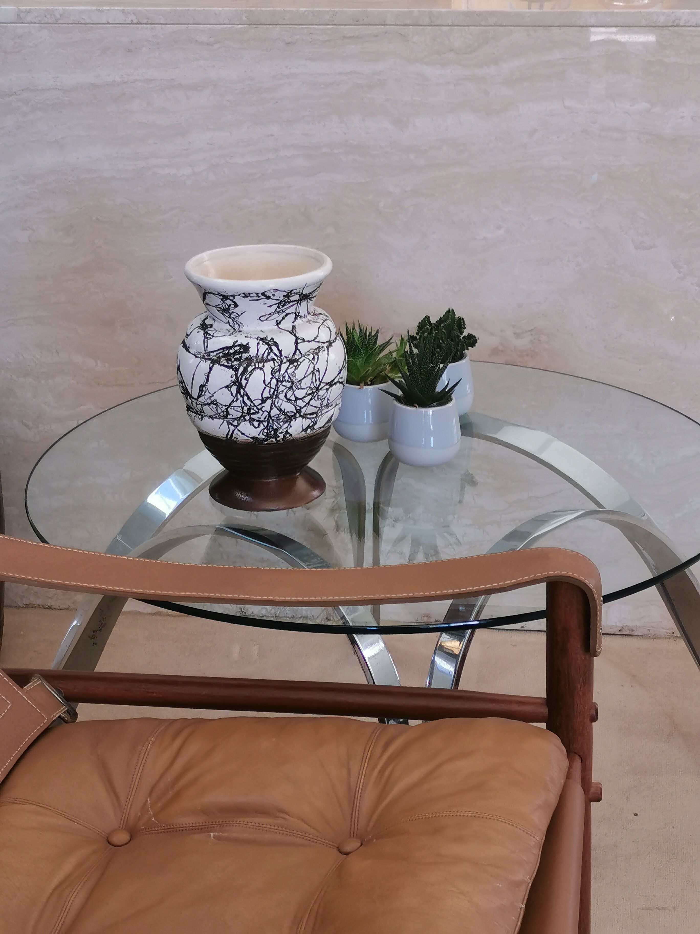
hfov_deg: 19.6
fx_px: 2022
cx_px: 350
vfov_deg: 26.0
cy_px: 467
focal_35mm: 75
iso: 80
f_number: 1.8
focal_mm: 5.58
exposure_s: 1/100
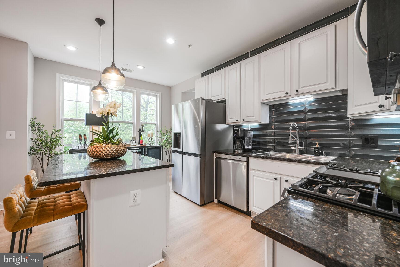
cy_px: 134
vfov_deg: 81.2
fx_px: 156
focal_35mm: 14
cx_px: 200
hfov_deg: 104.3
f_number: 9
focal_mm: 14
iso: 200
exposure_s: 1
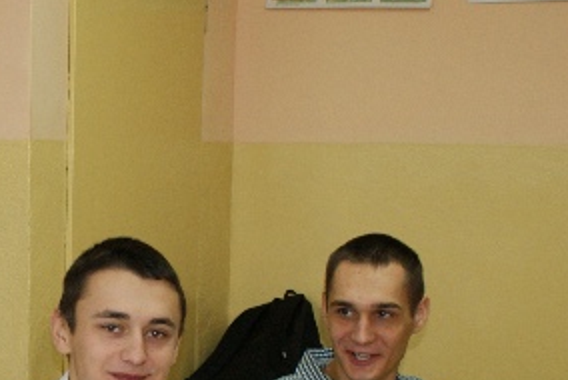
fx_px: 1279
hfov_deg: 24.2
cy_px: 379
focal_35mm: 81
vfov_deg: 16.5
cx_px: 38
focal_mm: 24
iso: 400
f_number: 5.6
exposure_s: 1/60
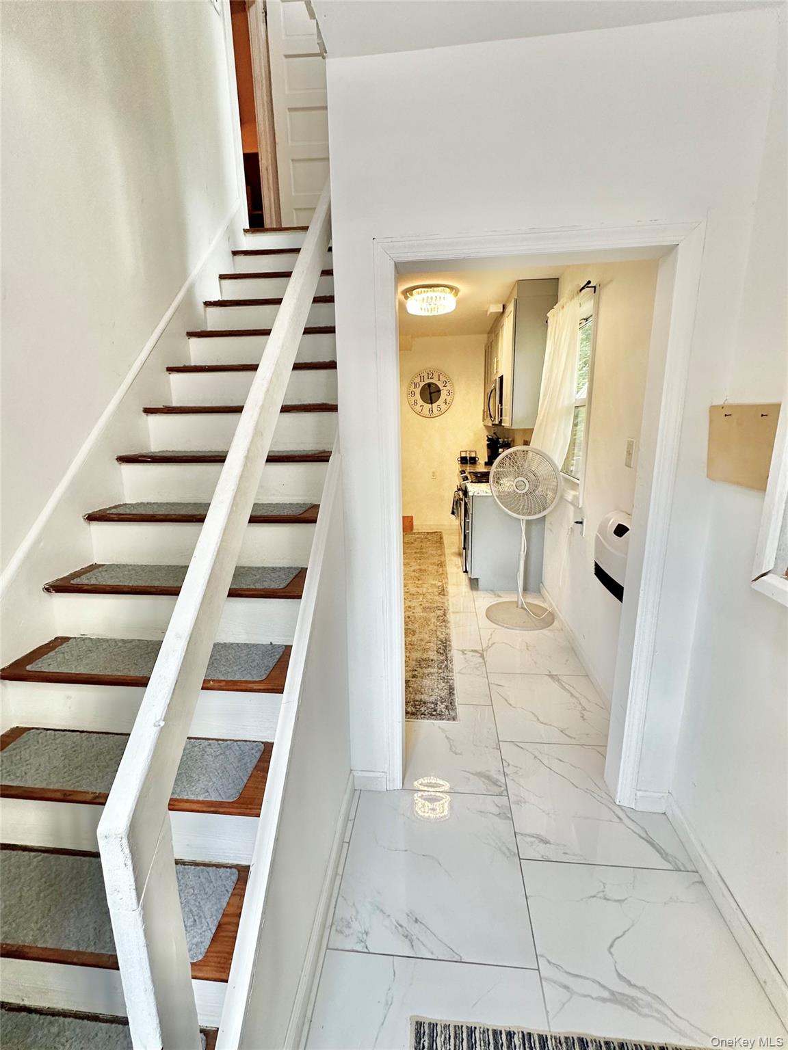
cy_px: 525
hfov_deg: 85.7
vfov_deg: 102.1
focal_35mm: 14
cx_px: 394
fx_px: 425
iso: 200
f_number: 2.2
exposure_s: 1/120
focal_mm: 2.22
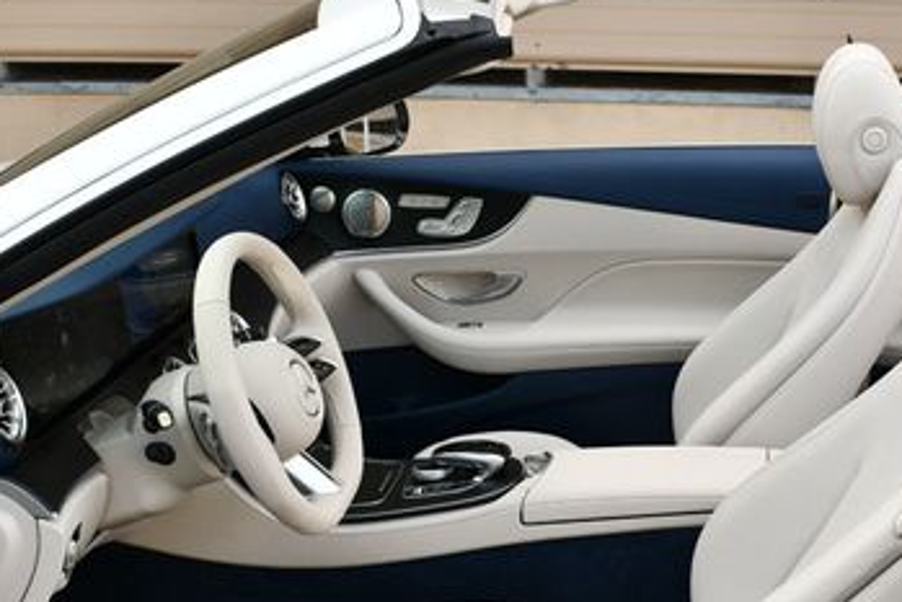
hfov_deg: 30.4
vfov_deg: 20.4
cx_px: 527
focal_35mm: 66
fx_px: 1654
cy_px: 496
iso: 280
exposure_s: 1/250
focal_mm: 18
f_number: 5.6
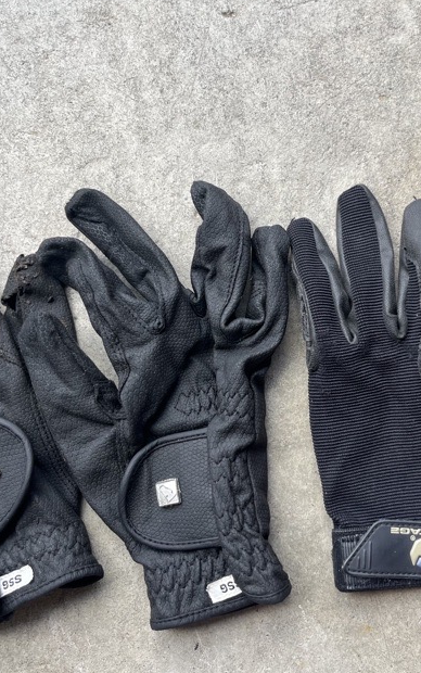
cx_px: 311
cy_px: 324
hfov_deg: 31.5
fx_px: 734
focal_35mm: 40
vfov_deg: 49.3
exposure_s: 1/394
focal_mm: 5.1
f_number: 1.6
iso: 50
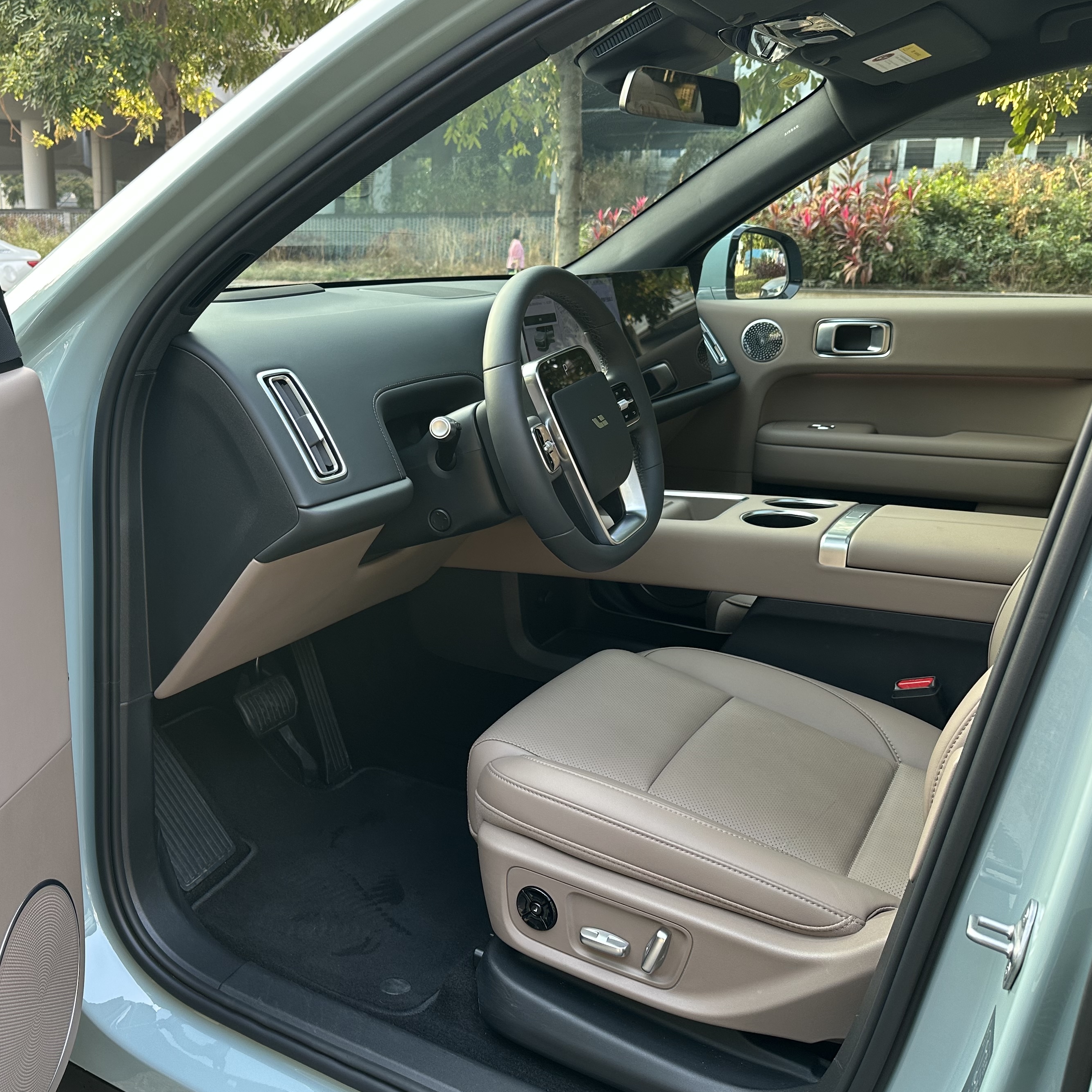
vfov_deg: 51.1
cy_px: 513
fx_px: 1142
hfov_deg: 49.9
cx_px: 340
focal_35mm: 32
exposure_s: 1/121
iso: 100
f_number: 1.78
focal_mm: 6.86
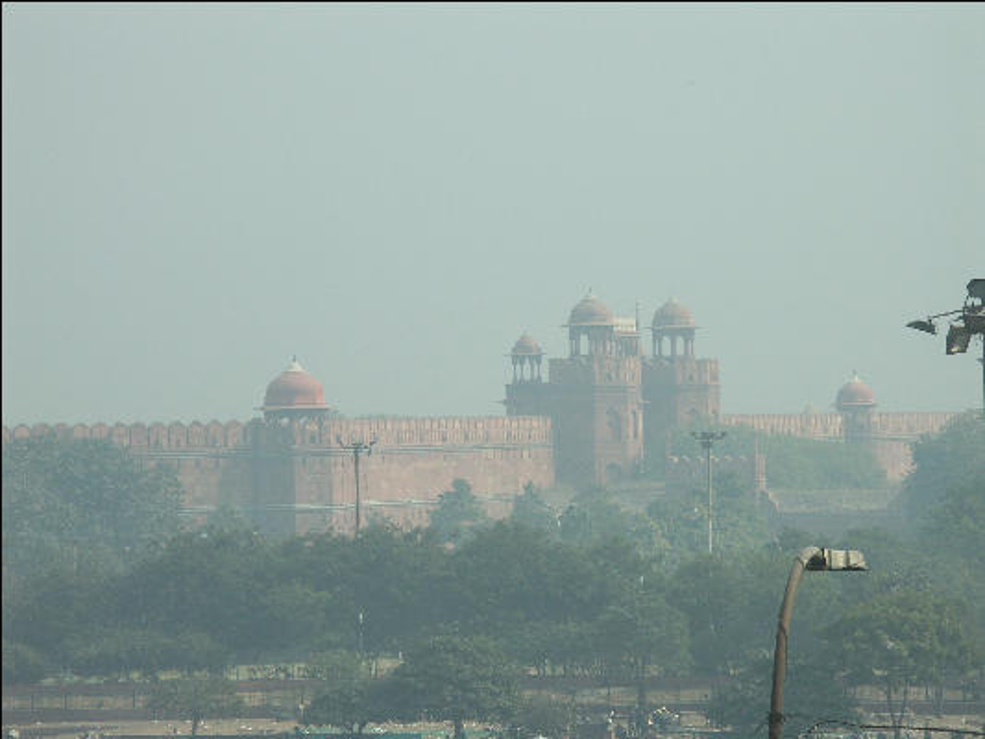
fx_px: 5664
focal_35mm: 199
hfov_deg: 9.9
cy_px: 370
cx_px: 492
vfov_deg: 7.5
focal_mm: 50.48
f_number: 7.1
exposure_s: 1/640
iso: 100
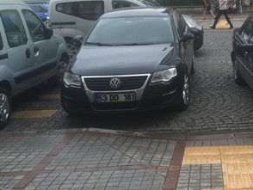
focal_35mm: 66
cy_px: 58
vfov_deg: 22.2
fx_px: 483
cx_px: 234
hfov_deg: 28.1
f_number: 2.2
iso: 32
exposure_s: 1/60
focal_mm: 4.15
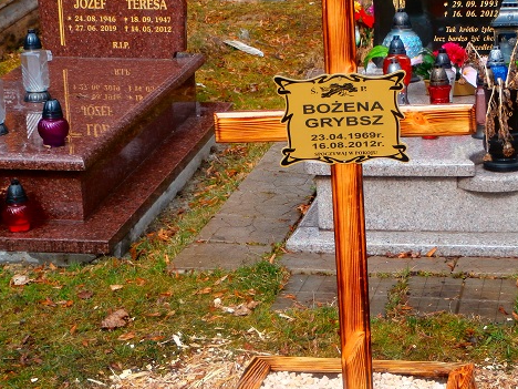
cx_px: 320
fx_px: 1392
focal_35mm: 93
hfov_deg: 21.0
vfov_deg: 15.9
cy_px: 196
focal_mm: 12.1
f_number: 4.7
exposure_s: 1/200
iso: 100
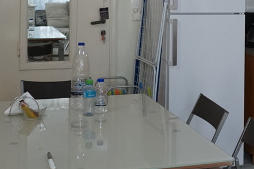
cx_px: 184
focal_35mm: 85
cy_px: -31
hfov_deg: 23.7
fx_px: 599
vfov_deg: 15.5
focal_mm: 16
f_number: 4
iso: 1250
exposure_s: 1/160
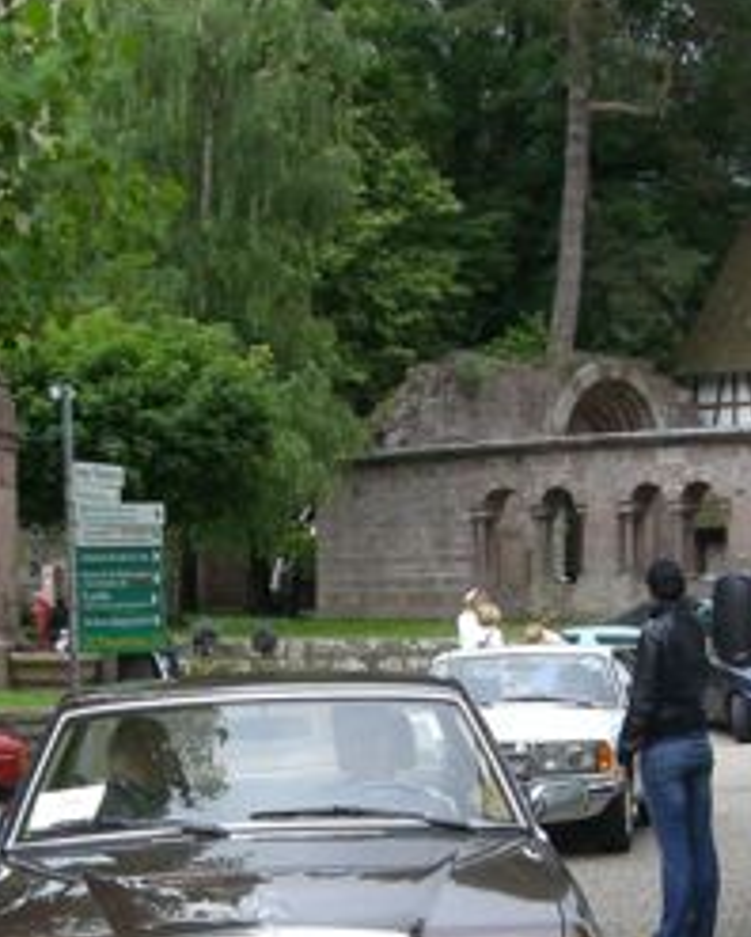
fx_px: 2664
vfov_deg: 19.5
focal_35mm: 96
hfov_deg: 16.0
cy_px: 888
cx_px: 334
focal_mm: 6.2
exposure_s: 1/250
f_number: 2.7
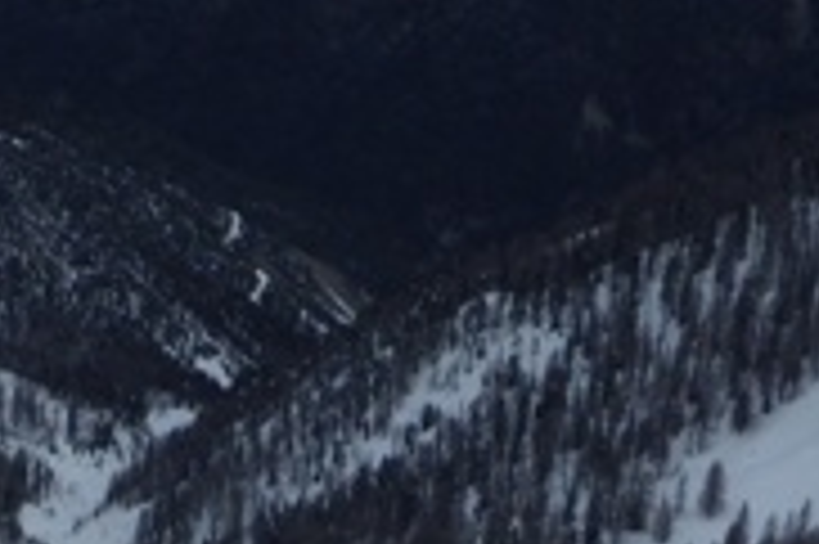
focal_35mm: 128
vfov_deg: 9.6
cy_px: 1263
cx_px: -81
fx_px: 2909
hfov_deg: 15.6
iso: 125
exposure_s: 1/2500
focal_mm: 5
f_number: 4.2
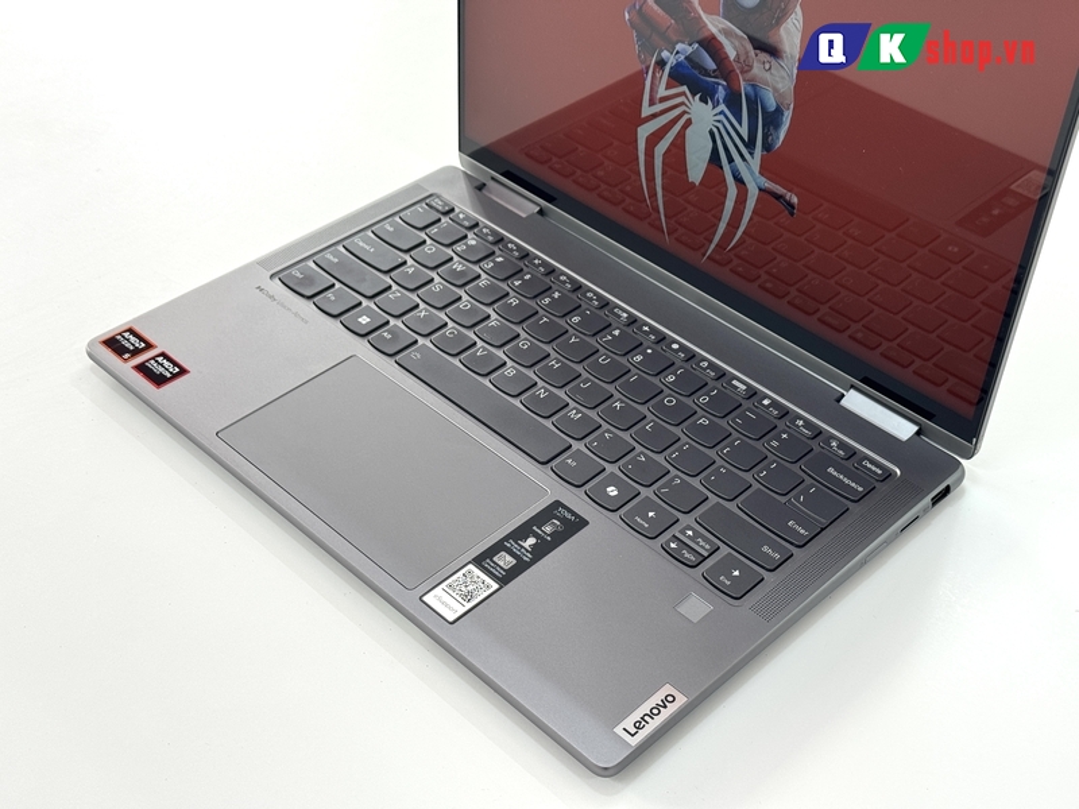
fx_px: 1496
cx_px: 540
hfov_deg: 39.7
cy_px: 404
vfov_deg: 30.3
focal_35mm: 48
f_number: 1.78
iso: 50
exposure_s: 1/134
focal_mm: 6.76
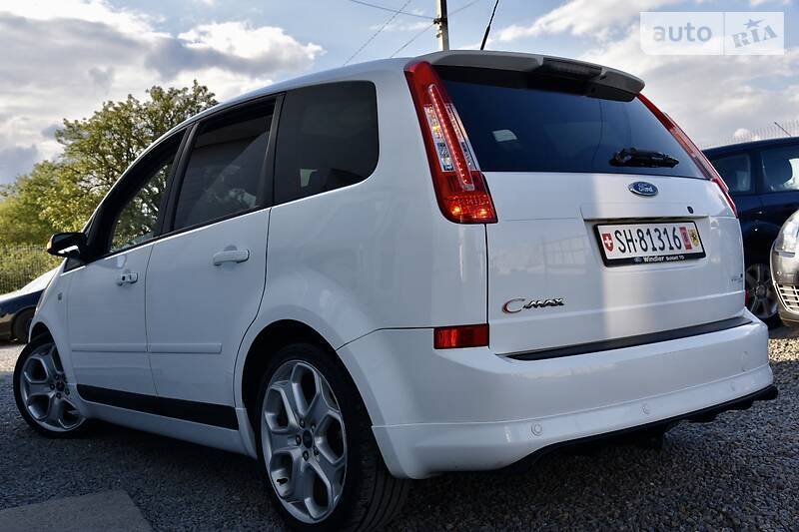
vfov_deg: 37.8
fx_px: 777
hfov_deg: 54.4
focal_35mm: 35
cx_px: 400
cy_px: 266
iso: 280
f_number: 8
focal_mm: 35
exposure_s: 1/250
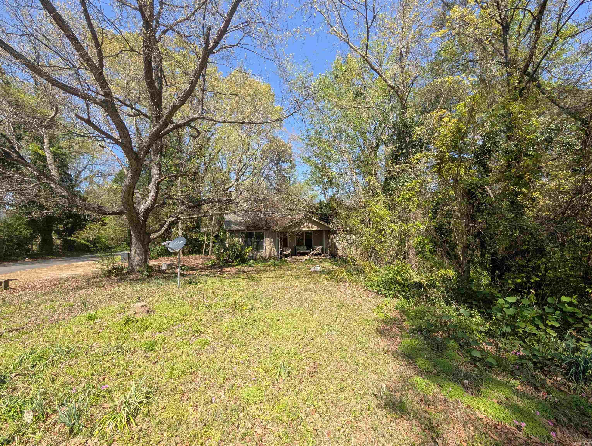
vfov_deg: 94.6
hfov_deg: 110.5
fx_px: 206
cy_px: 223
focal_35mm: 12
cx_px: 296
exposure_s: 1/1195
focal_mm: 2.02
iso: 49
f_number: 1.7
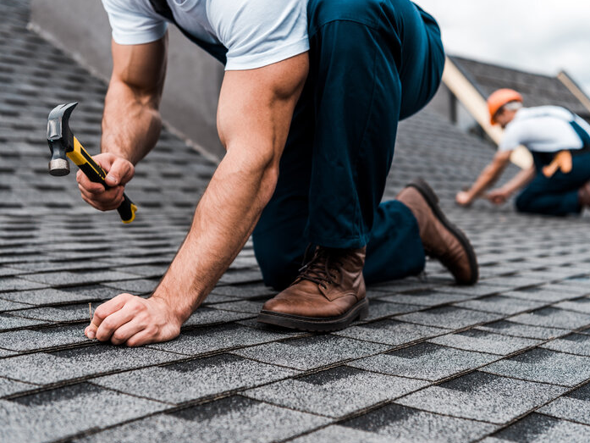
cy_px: 224
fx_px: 903
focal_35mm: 53
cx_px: 305
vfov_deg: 27.5
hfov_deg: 36.2
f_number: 3.5
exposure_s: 1/1250
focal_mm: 48
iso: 100
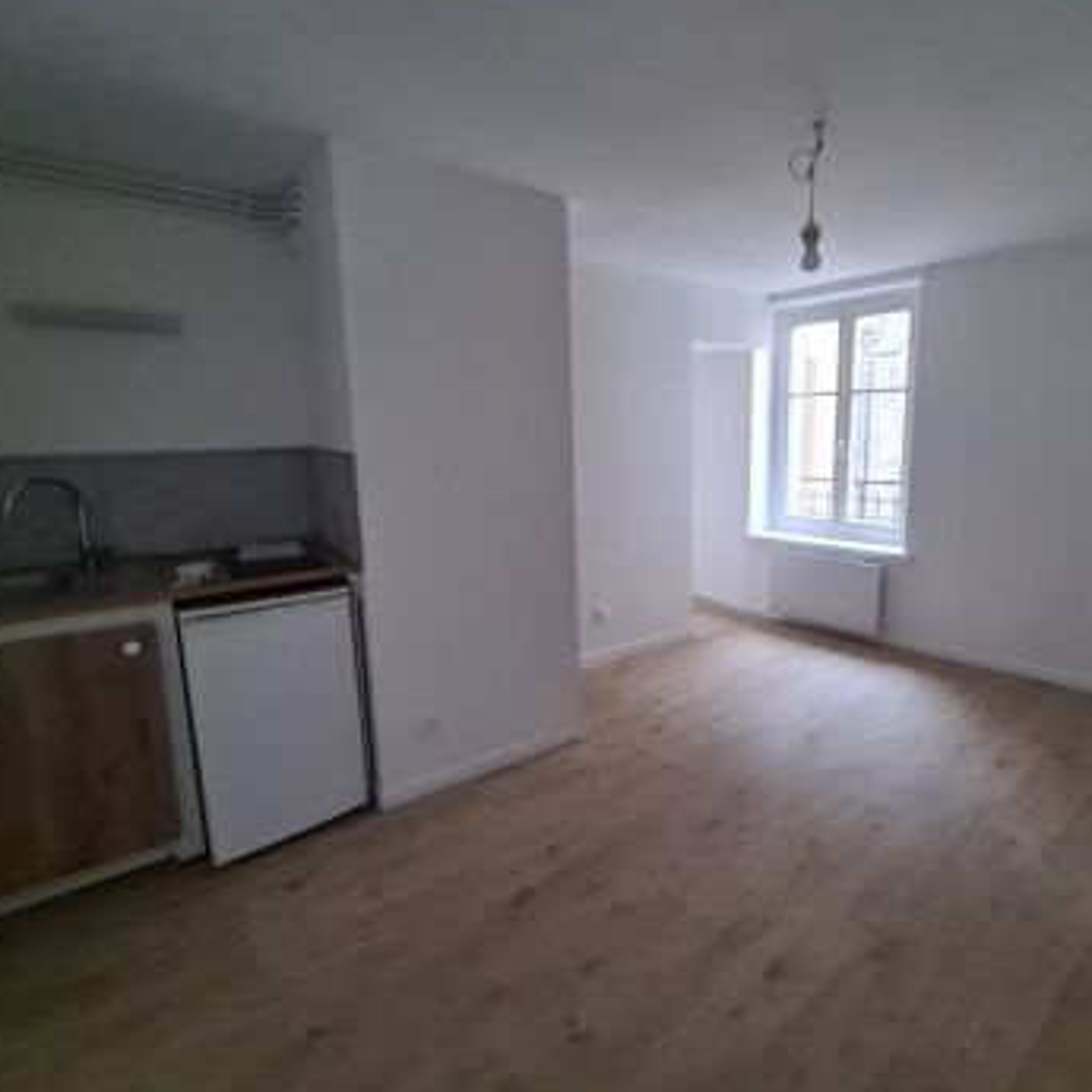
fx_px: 571
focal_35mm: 16
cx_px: 636
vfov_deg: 87.4
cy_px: 529
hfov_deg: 86.7
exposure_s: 1/25
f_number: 2.2
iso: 1000
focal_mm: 2.2
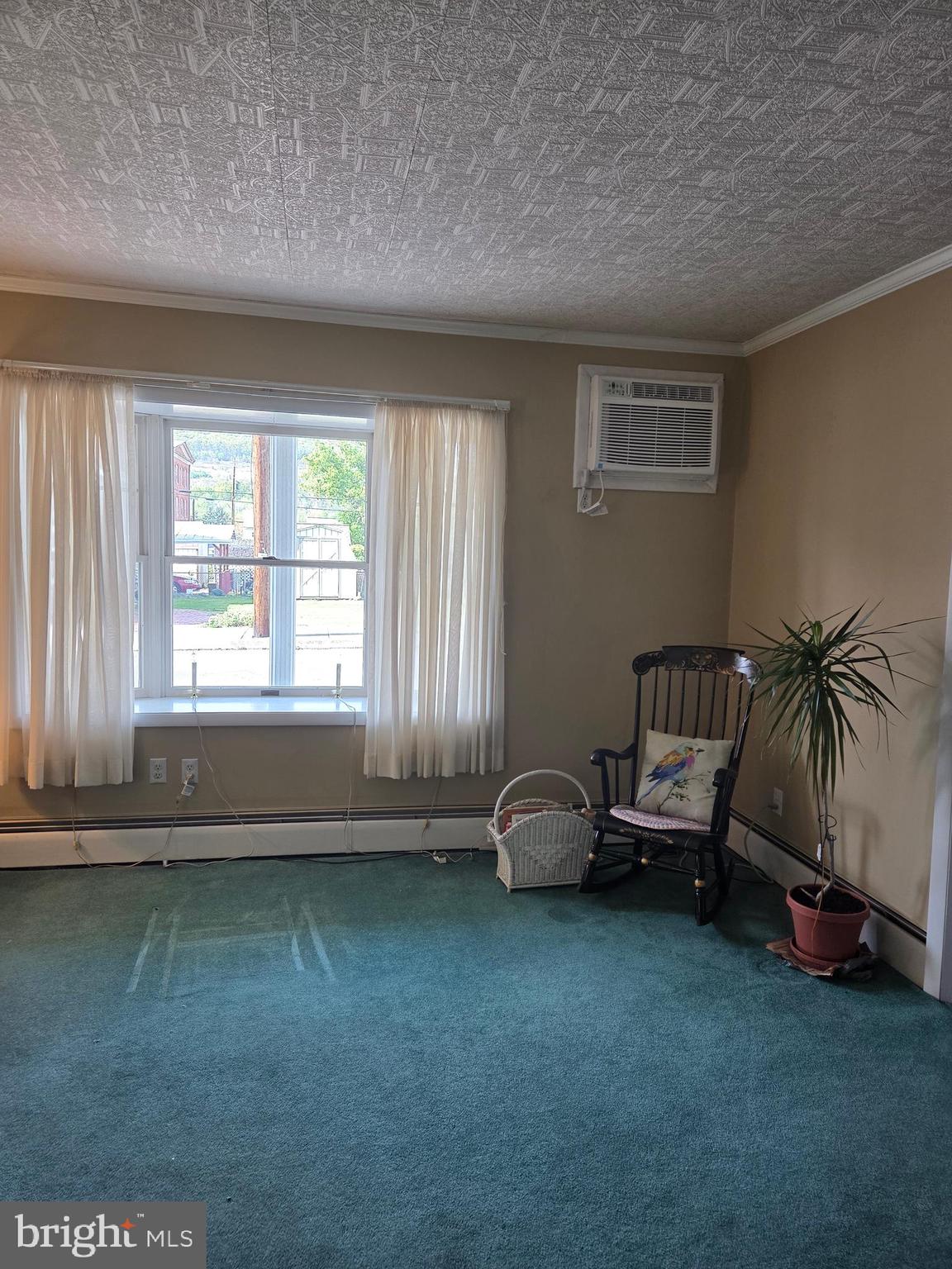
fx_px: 843
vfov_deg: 73.9
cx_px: 476
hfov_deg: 58.9
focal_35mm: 23
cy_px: 634
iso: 125
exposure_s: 1/120
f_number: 1.8
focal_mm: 5.4
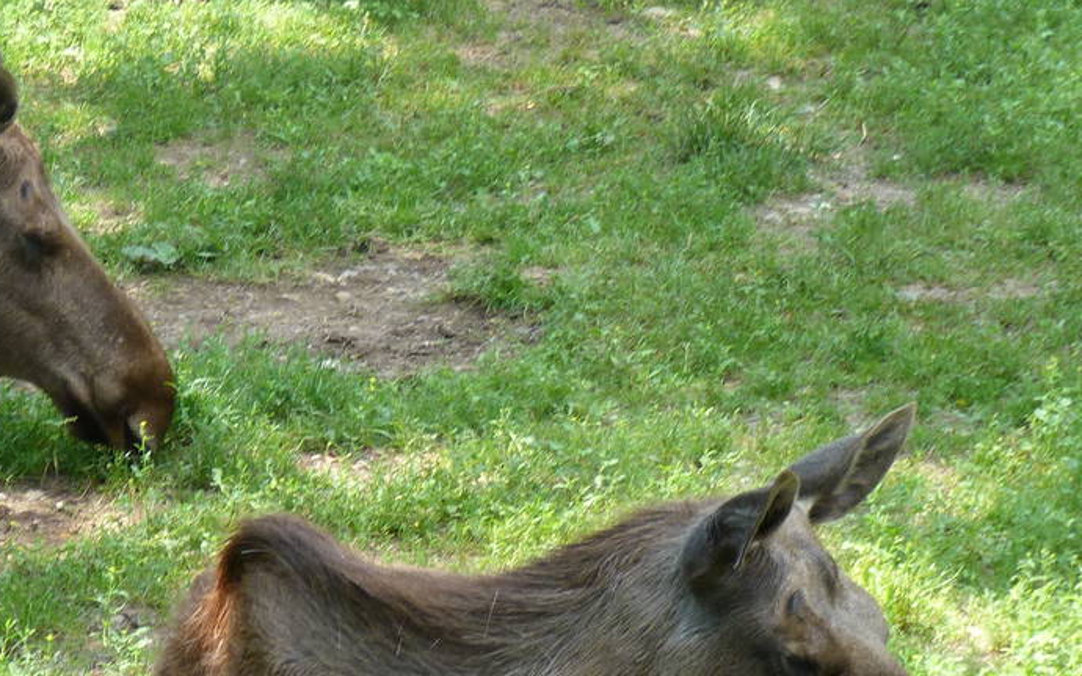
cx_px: 129
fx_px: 8698
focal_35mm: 295
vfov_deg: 4.4
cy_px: 513
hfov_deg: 7.1
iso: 100
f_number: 3.5
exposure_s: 1/60
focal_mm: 21.6
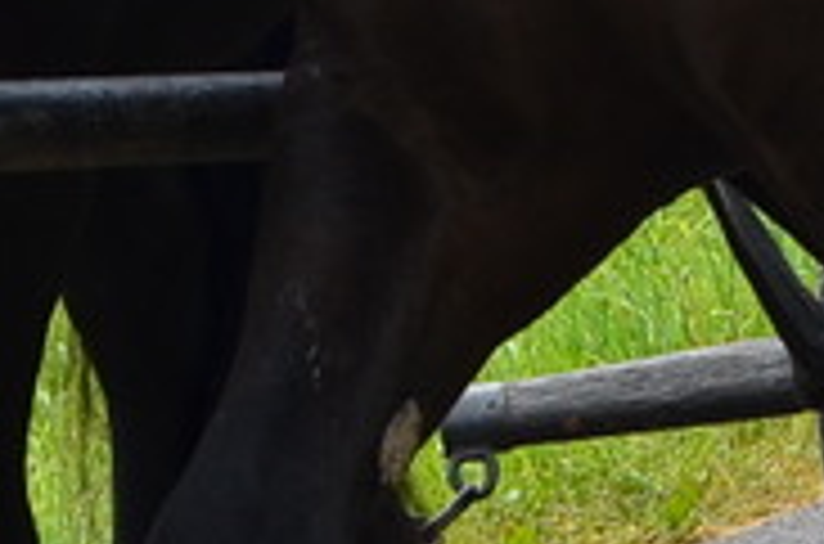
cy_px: -589
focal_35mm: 354
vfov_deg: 3.8
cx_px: 1616
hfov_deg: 5.7
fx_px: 8090
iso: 200
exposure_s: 1/320
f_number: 10
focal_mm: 35
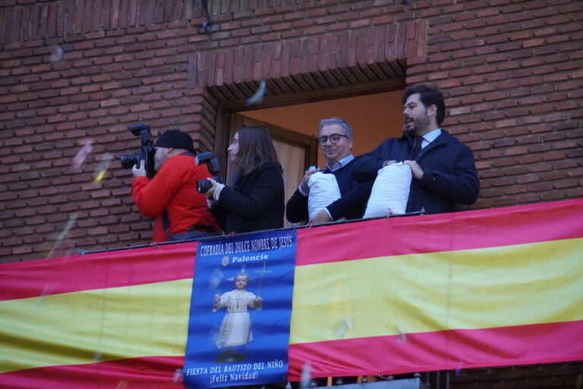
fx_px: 2745
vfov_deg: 8.1
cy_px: 194
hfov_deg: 12.1
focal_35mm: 170
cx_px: 292
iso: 6400
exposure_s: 1/60
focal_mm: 113
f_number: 5.6
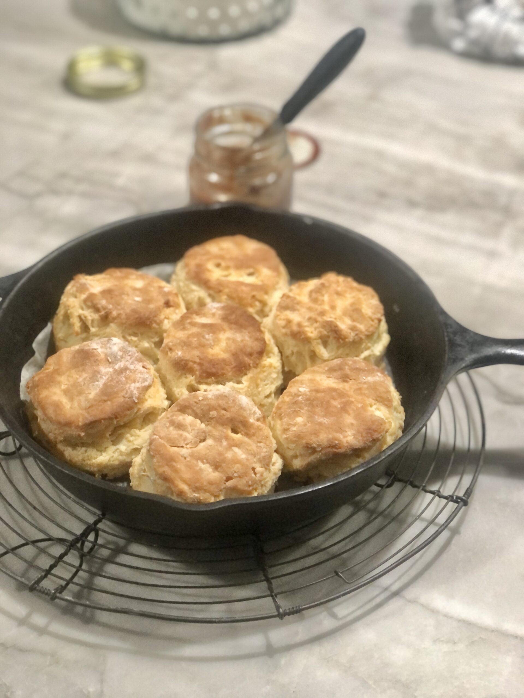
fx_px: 1150
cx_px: 262
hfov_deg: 25.7
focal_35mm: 57
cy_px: 349
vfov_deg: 33.8
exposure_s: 1/30
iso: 320
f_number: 2.8
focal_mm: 6.6
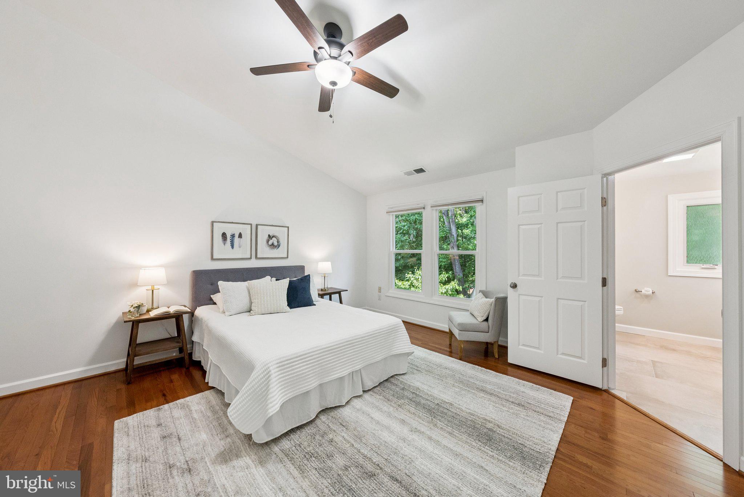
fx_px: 248
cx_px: 372
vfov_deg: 90.1
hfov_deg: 112.6
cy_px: 248
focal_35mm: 12
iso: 640
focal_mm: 12
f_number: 7.1
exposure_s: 1/60
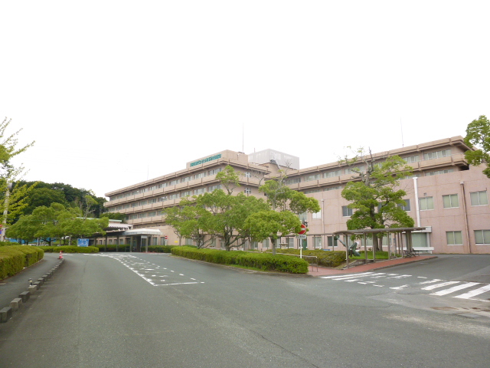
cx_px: 245
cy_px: 184
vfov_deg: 56.8
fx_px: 340
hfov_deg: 71.6
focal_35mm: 24
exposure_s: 1/250
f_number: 4
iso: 100
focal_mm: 4.3
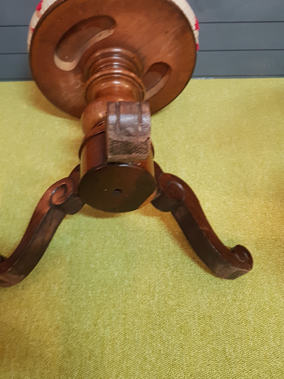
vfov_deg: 55.0
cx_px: 110
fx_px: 361
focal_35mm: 33
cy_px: 156
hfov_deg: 42.7
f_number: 1.7
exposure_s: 1/10
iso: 250
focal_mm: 4.2
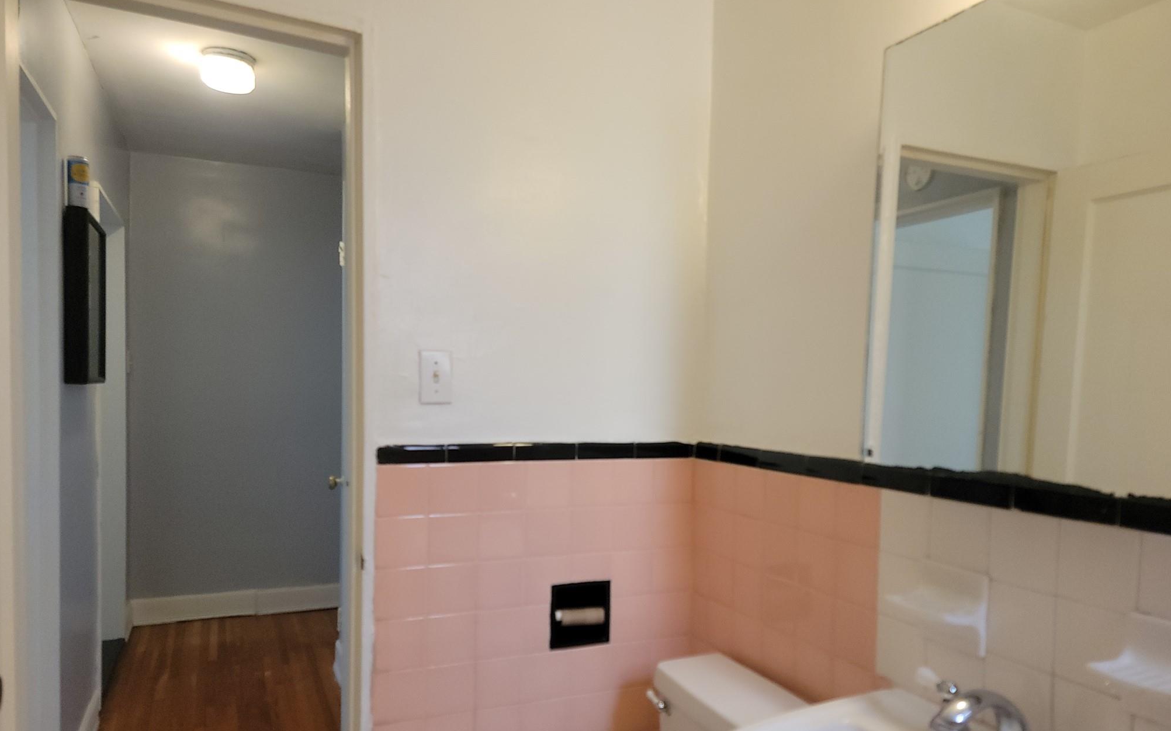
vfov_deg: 47.4
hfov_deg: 70.4
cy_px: 424
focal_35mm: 26
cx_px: 586
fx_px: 830
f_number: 1.8
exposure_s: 1/60
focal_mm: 6.7
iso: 200
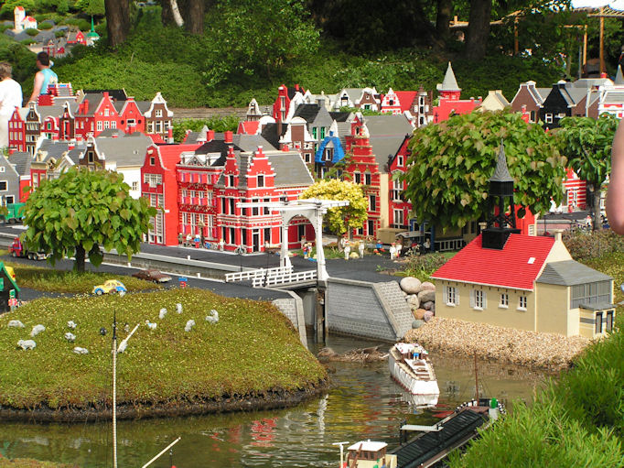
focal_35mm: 94
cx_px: 312
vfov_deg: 15.7
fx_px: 1694
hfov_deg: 20.9
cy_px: 234
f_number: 5
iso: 50
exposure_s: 1/200
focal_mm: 15.6
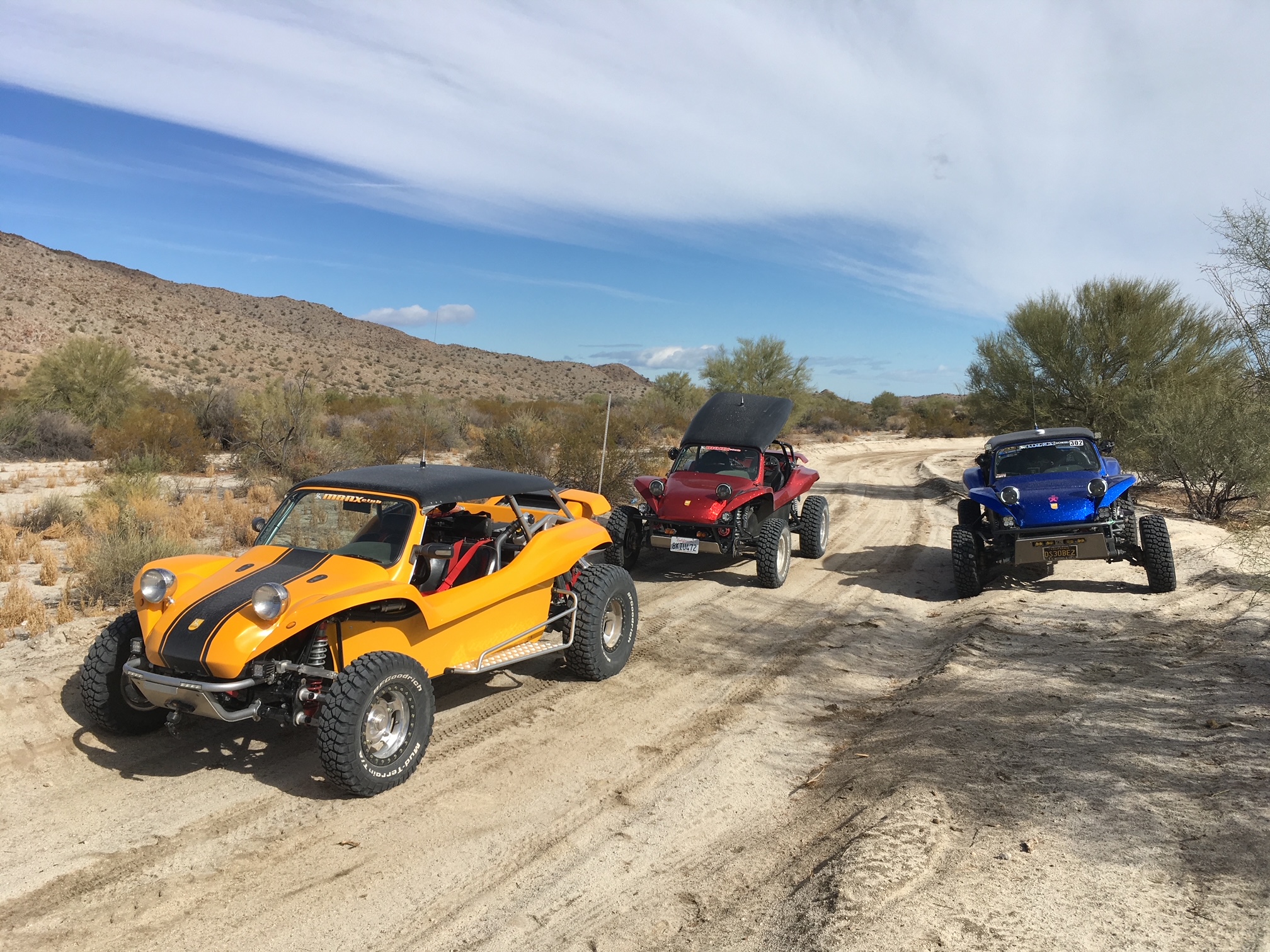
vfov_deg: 48.2
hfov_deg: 61.7
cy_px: 476
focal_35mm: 29
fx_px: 1064
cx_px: 635
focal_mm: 4.15
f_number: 2.2
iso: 25
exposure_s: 1/2262
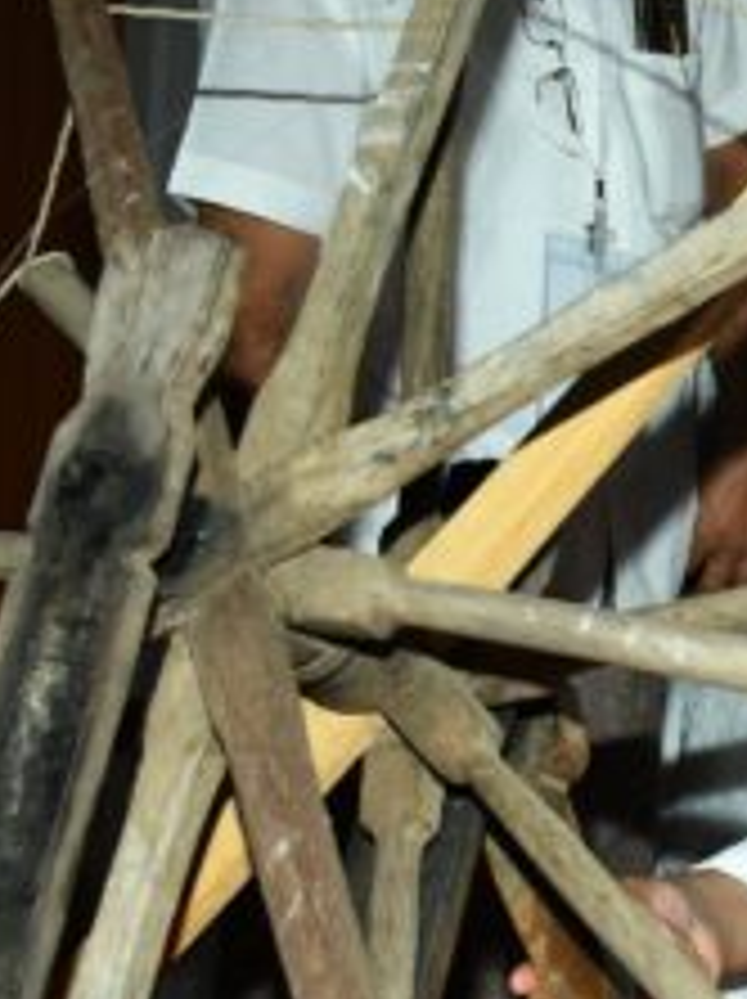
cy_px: 738
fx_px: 2883
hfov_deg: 13.7
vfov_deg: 19.5
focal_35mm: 100
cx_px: 1206
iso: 500
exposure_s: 1/125
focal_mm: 30
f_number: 6.3
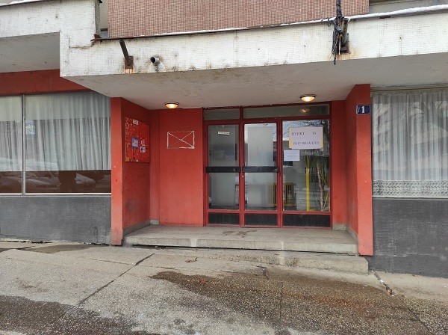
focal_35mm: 25
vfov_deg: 54.7
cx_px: 224
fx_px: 323
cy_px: 168
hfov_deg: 69.5
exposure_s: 1/261
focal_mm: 5.43
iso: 100
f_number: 1.89
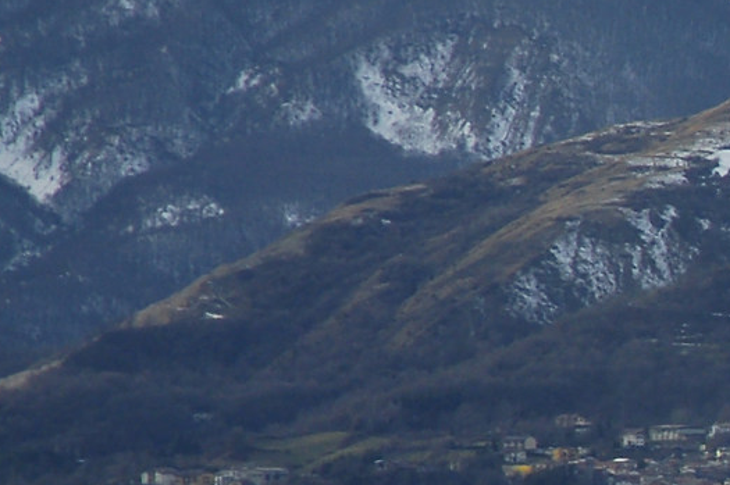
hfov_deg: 4.2
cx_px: 1659
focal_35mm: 480
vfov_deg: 2.9
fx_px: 9724
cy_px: 627
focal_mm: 70
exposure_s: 1/320
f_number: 6.3
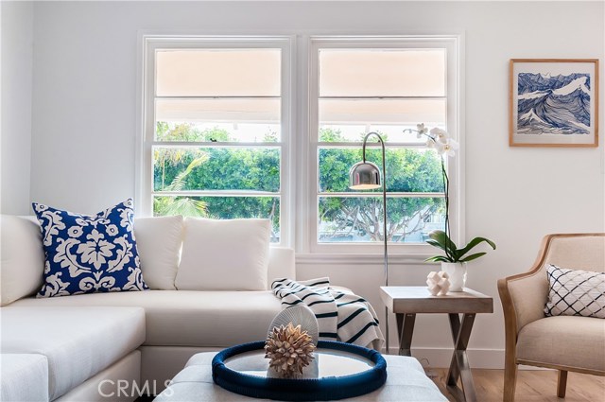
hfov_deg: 57.3
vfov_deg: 39.9
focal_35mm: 33
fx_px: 554
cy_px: 201
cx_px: 302
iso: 200
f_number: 14
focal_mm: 22
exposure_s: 1/50
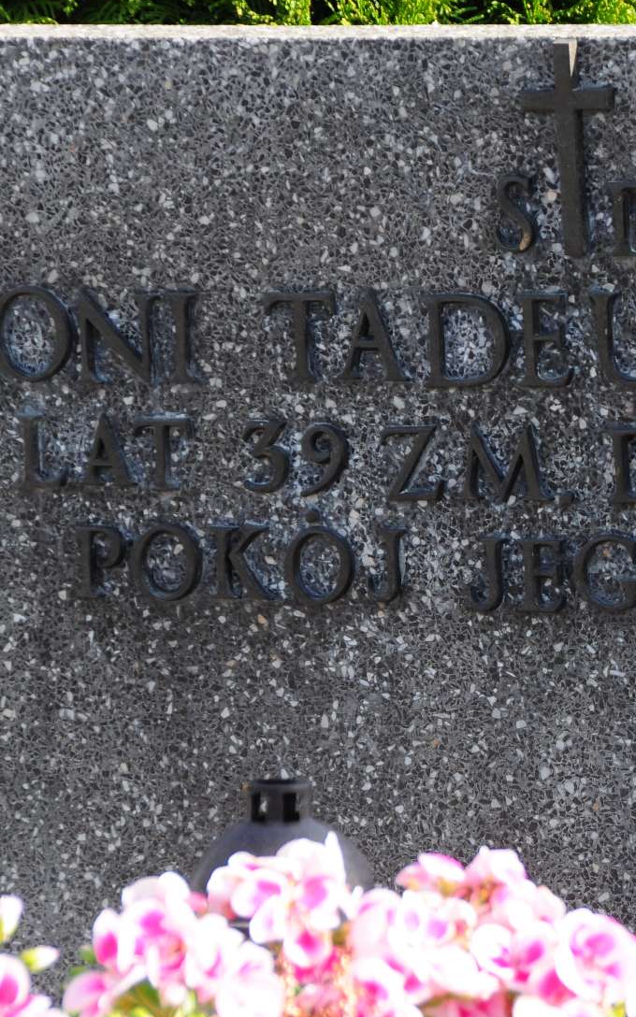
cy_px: 429
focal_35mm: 316
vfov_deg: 6.6
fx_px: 8764
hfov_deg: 4.2
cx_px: 539
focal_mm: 105
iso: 200
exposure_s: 1/200
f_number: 7.1
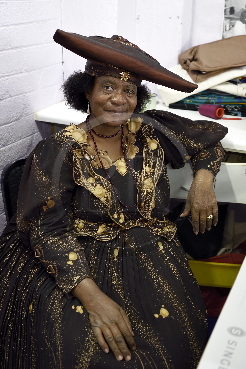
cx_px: 123
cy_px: 184
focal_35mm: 44
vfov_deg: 44.5
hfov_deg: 30.5
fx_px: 451
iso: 800
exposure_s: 1/40
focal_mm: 44
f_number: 4
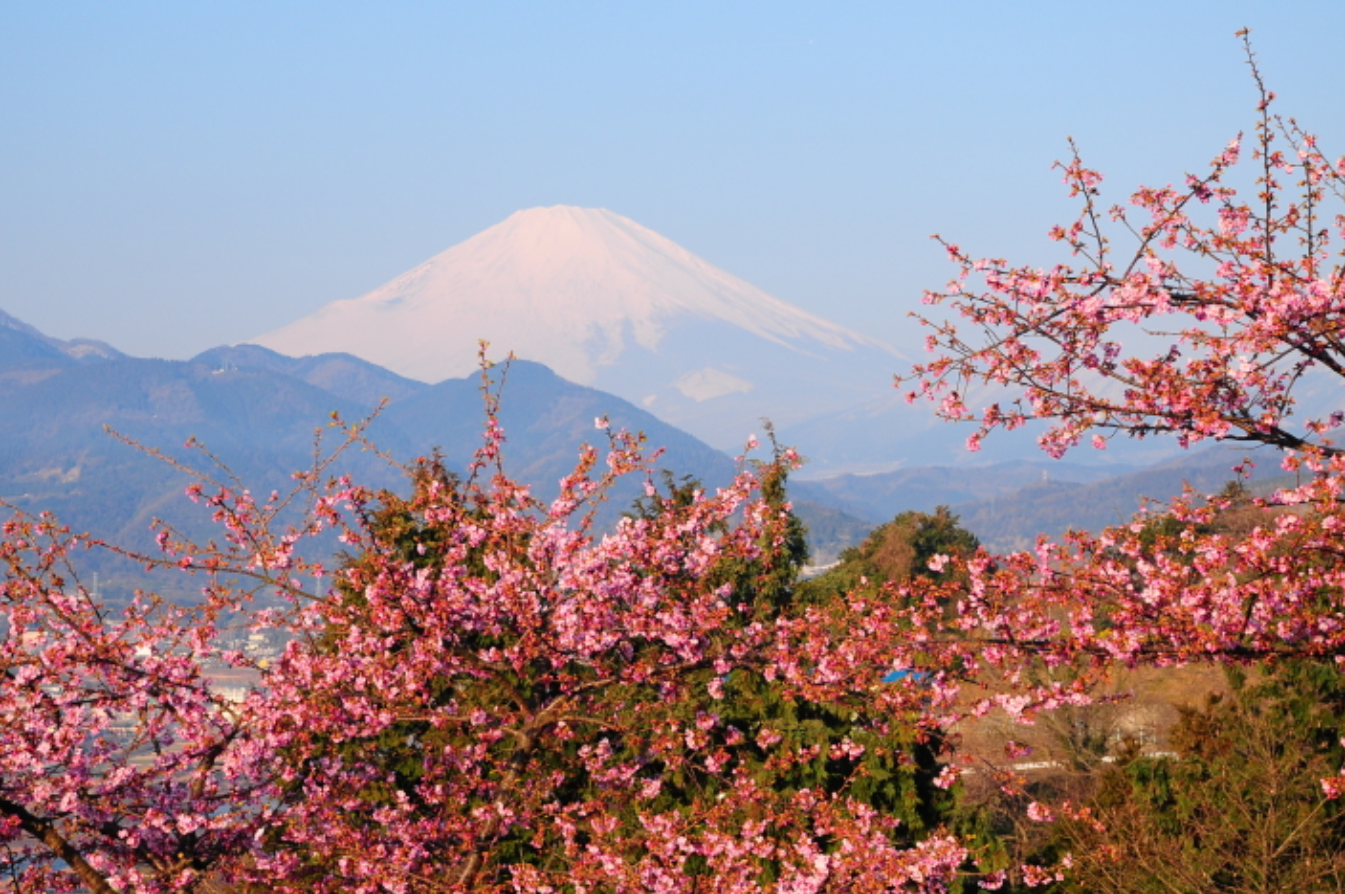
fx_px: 3694
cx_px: 608
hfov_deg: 20.6
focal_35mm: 99
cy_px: 439
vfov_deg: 13.8
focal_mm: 58
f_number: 6.3
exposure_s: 1/160
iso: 200
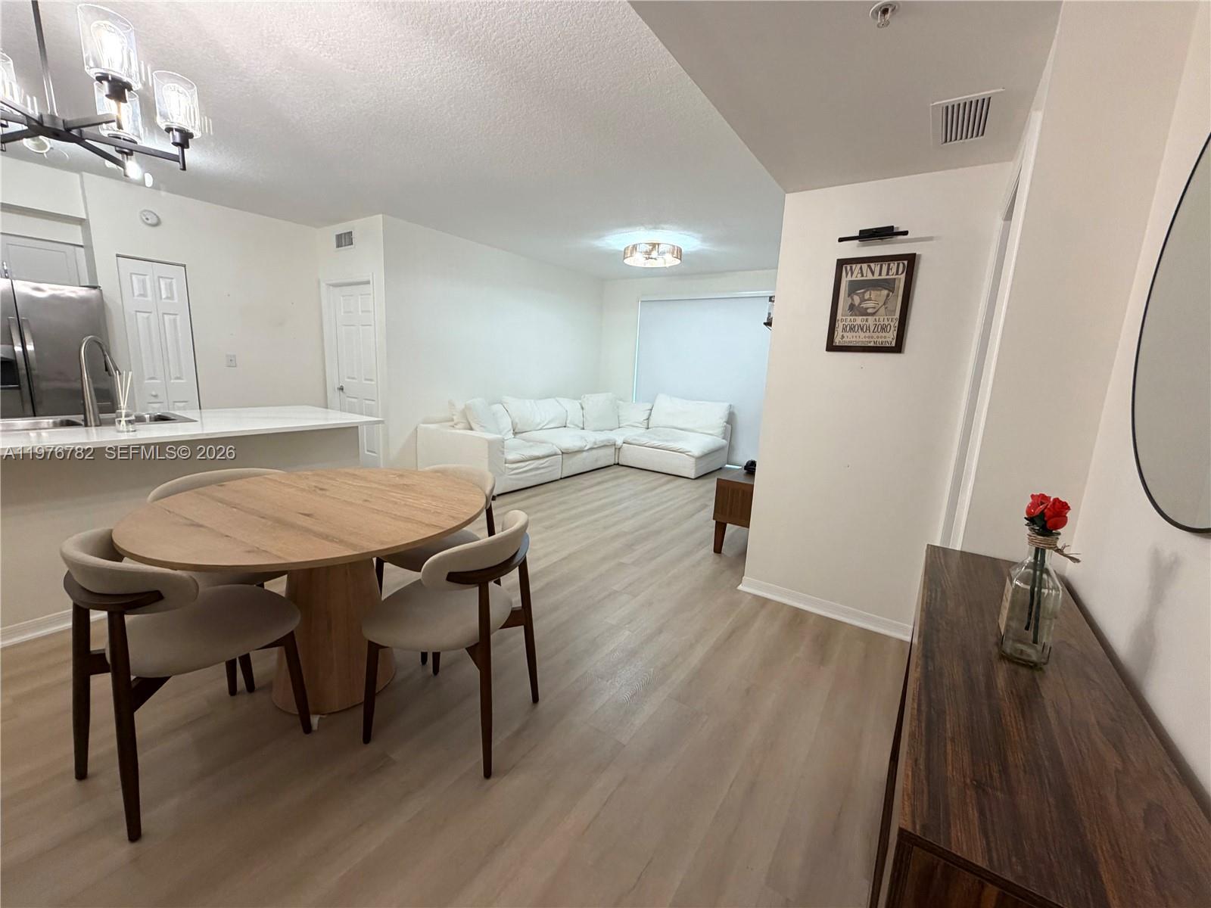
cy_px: 454
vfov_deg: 85.7
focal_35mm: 14
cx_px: 606
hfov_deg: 102.1
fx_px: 490
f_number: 2.2
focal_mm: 2.22
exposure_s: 1/120
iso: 250
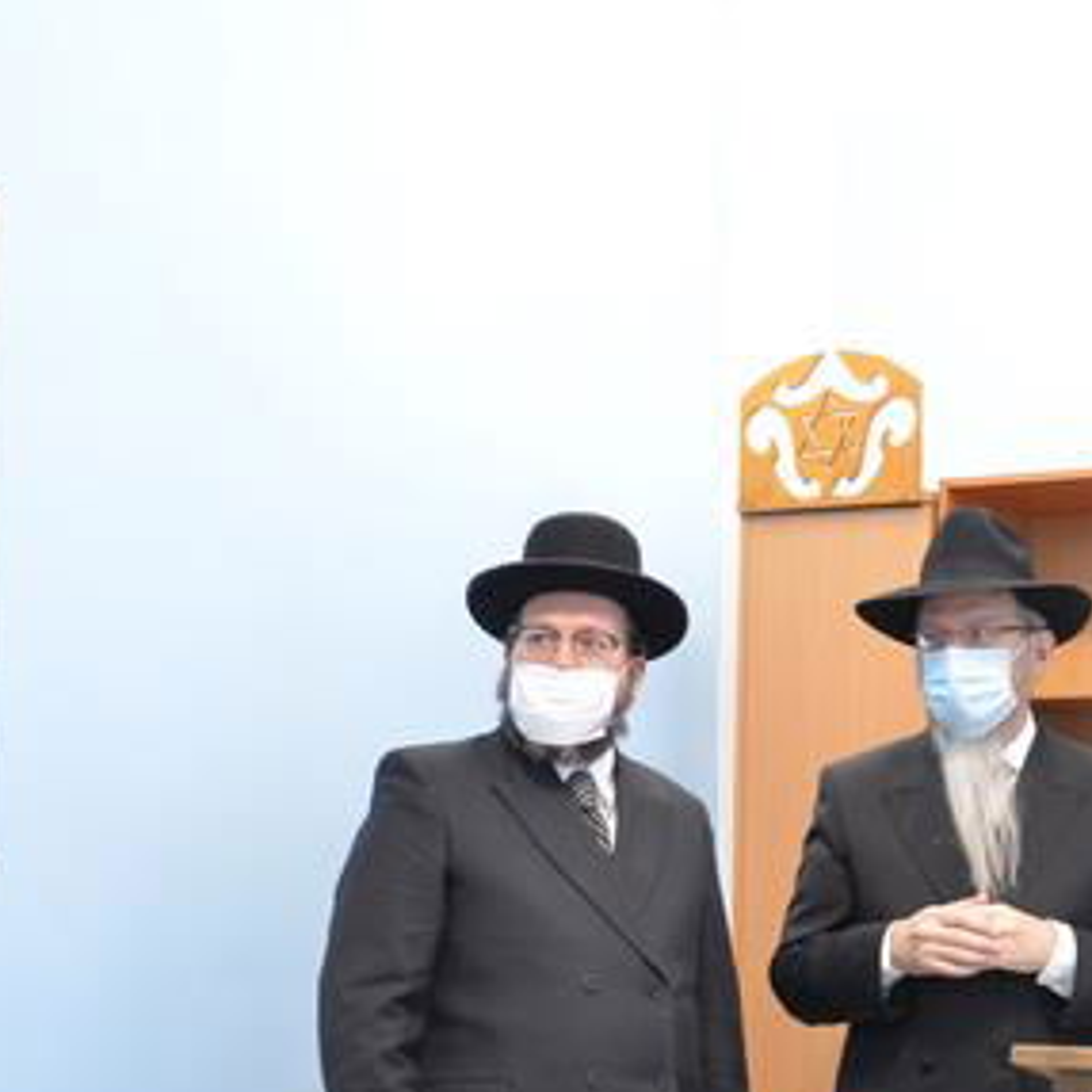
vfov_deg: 29.6
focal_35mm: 57
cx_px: 1016
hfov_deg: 28.7
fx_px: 2034
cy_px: 825
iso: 3200
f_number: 3.5
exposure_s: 1/50
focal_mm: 24
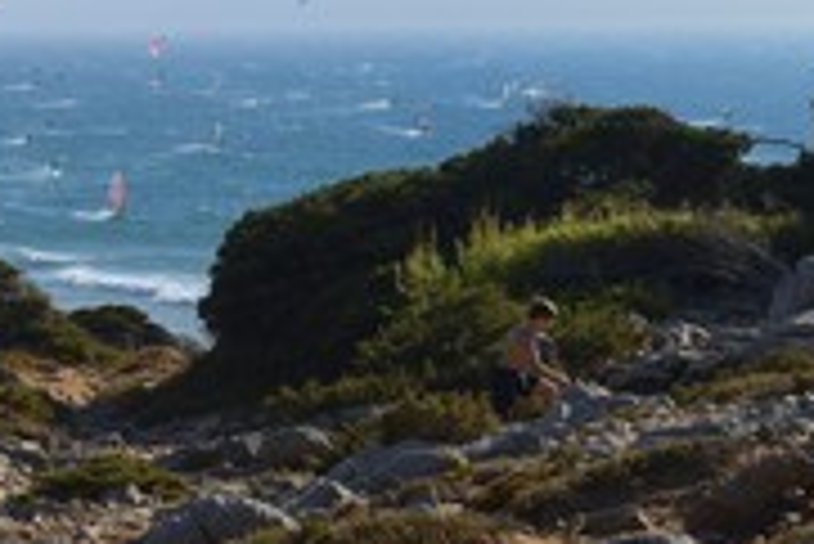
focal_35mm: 144
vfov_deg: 9.5
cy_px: 297
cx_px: -58
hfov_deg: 14.0
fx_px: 3259
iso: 200
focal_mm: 62
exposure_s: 1/400
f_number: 10
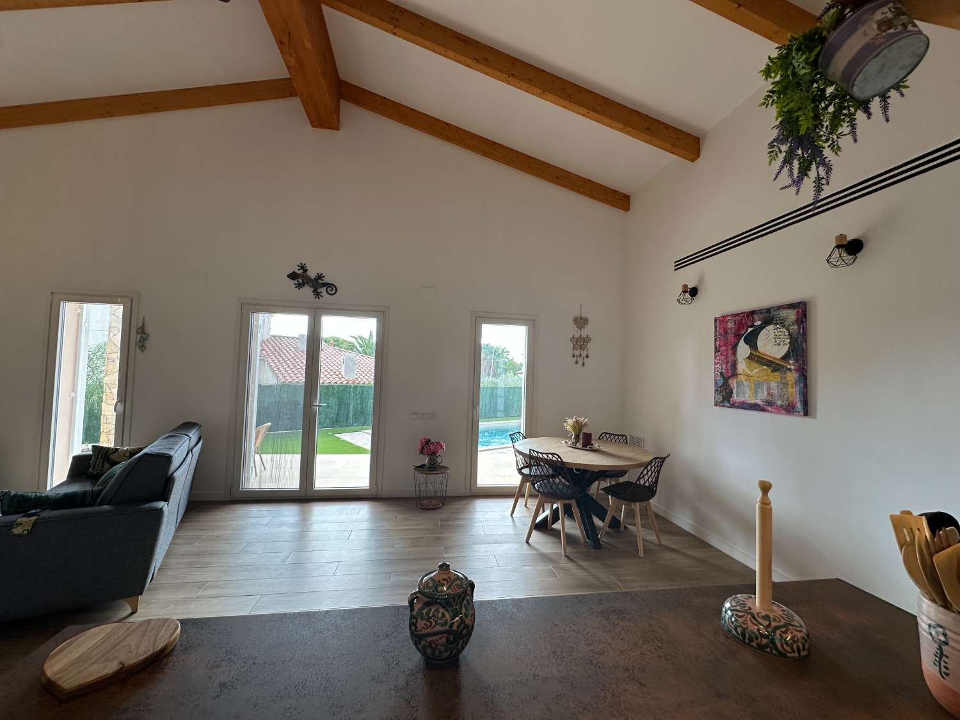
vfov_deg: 85.7
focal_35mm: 14
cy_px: 360
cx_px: 480
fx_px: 388
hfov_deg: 102.1
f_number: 2.2
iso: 40
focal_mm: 2.22
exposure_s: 1/118
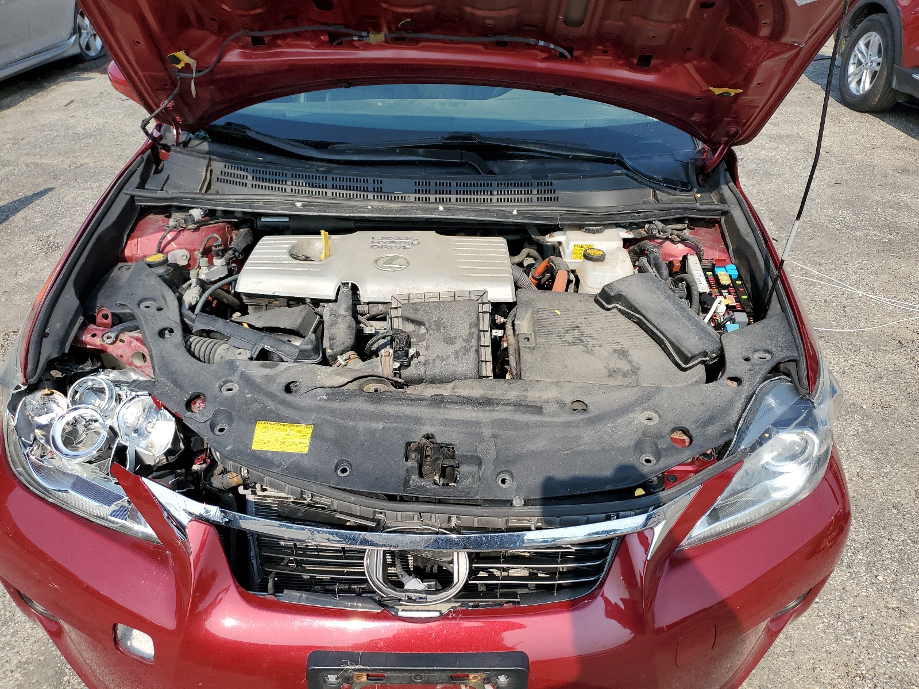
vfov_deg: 53.1
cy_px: 344
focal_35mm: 26
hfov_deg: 67.3
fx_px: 690
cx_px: 460
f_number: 1.5
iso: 50
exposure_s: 1/2500
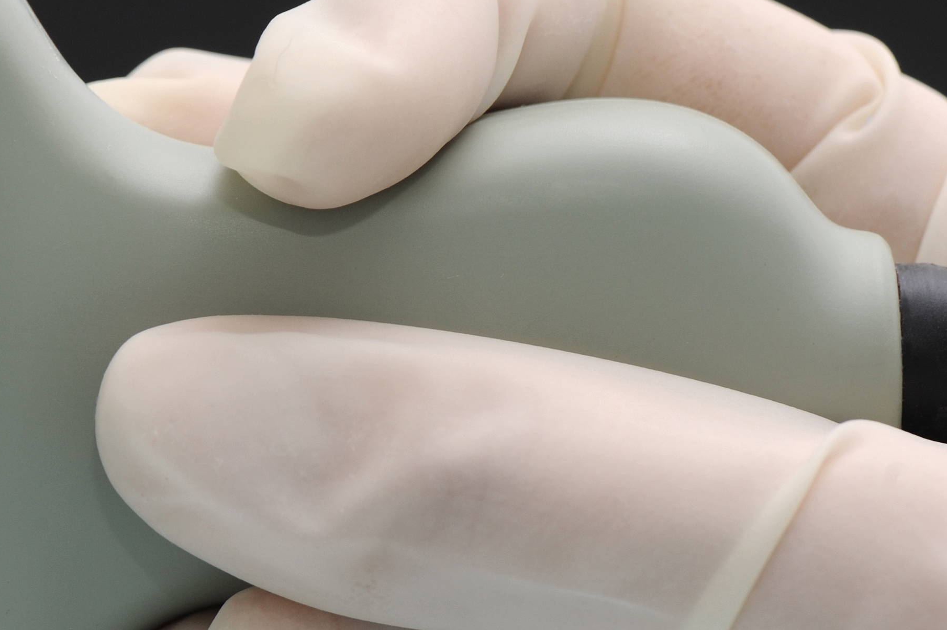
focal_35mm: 247
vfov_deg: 5.6
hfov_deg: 8.3
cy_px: 358
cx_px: 261
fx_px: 6494
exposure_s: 1/60
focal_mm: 105
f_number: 10
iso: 200
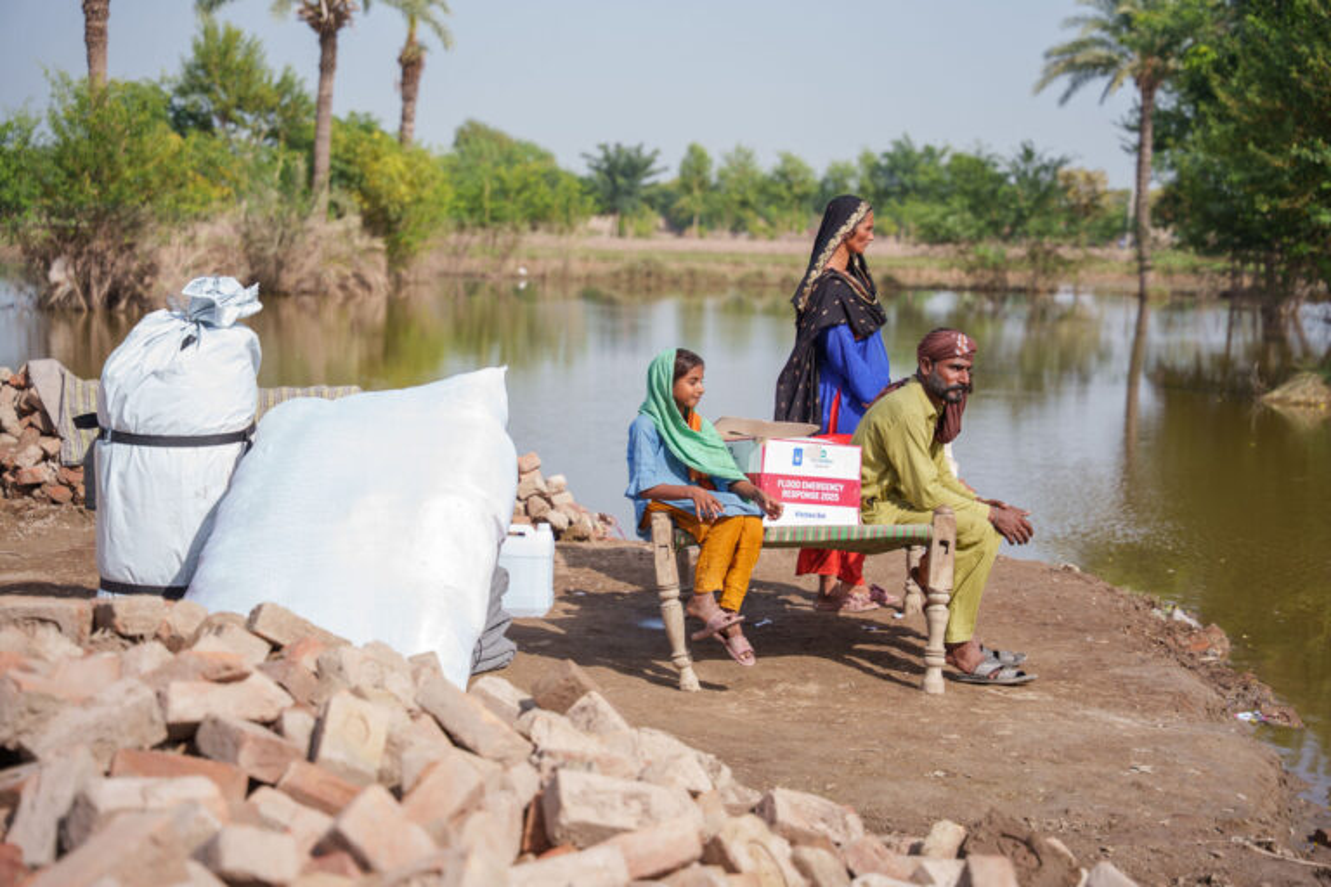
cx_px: 666
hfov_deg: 28.8
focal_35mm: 70
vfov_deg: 19.5
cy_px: 444
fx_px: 2588
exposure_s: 1/640
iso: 200
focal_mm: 70
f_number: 2.8
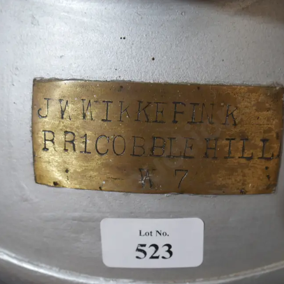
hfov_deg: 37.5
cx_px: 158
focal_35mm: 45
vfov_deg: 37.4
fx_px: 418
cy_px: 168
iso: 500
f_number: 3.6
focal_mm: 16
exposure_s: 1/60
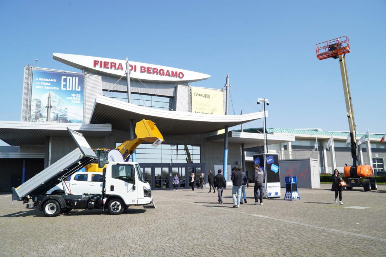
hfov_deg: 67.4
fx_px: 289
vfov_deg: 47.9
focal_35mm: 27
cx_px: 193
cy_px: 128
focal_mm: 18
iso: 100
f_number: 11
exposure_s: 1/100
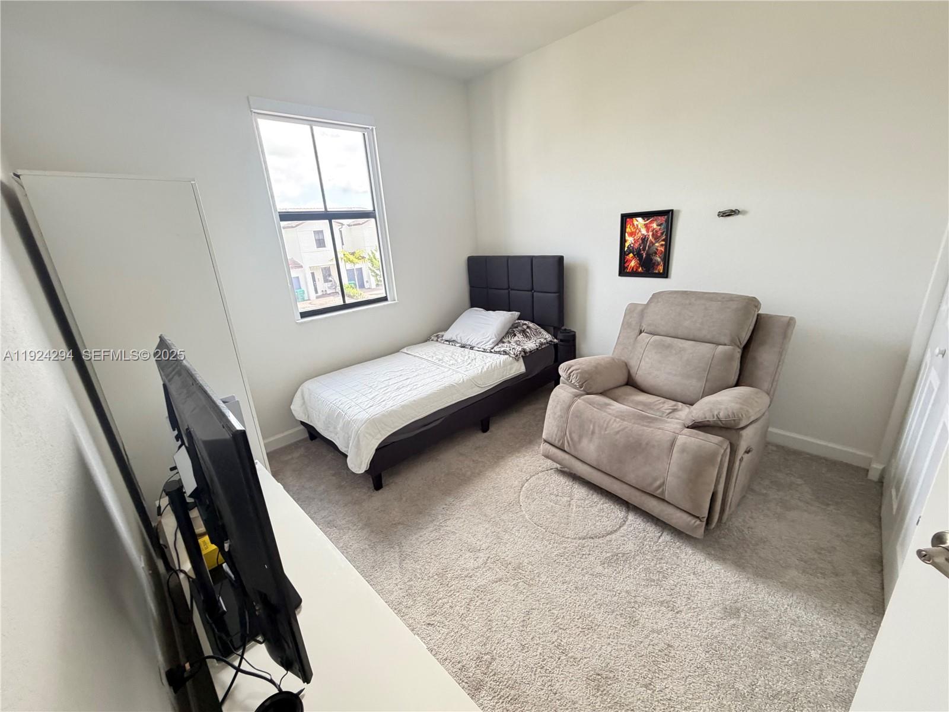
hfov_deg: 102.1
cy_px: 356
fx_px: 384
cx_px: 474
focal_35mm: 14
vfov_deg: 85.7
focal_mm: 2.22
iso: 320
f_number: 2.2
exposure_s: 1/67
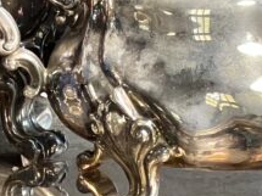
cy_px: -197
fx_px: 2776
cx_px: -87
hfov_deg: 5.4
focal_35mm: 367
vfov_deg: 4.0
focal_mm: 9
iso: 250
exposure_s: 1/50
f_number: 2.8
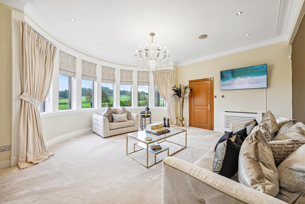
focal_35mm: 13
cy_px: 102
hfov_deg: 108.3
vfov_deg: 85.4
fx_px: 110
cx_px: 152
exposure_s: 1/80
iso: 200
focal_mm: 13
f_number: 4.5
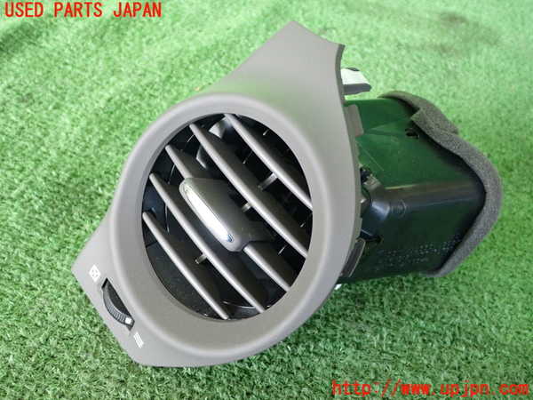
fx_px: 585
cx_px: 266
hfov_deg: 49.0
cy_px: 200
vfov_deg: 37.7
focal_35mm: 38
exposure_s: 1/125
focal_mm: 6.83
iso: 800
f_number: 2.7
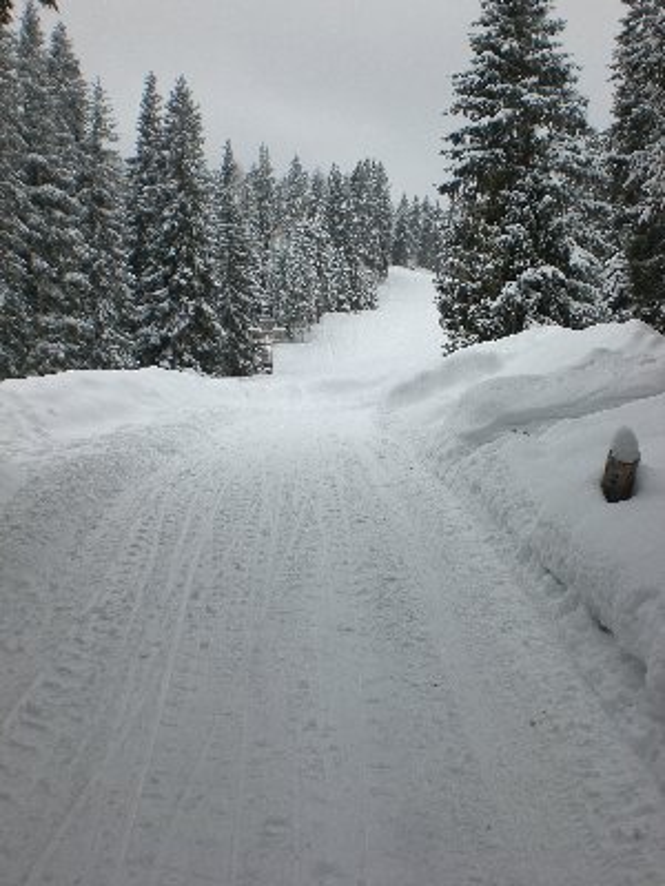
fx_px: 973
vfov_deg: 49.0
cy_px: 443
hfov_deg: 37.7
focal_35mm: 38
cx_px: 332
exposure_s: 1/500
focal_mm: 6.3
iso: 50
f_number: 4.4
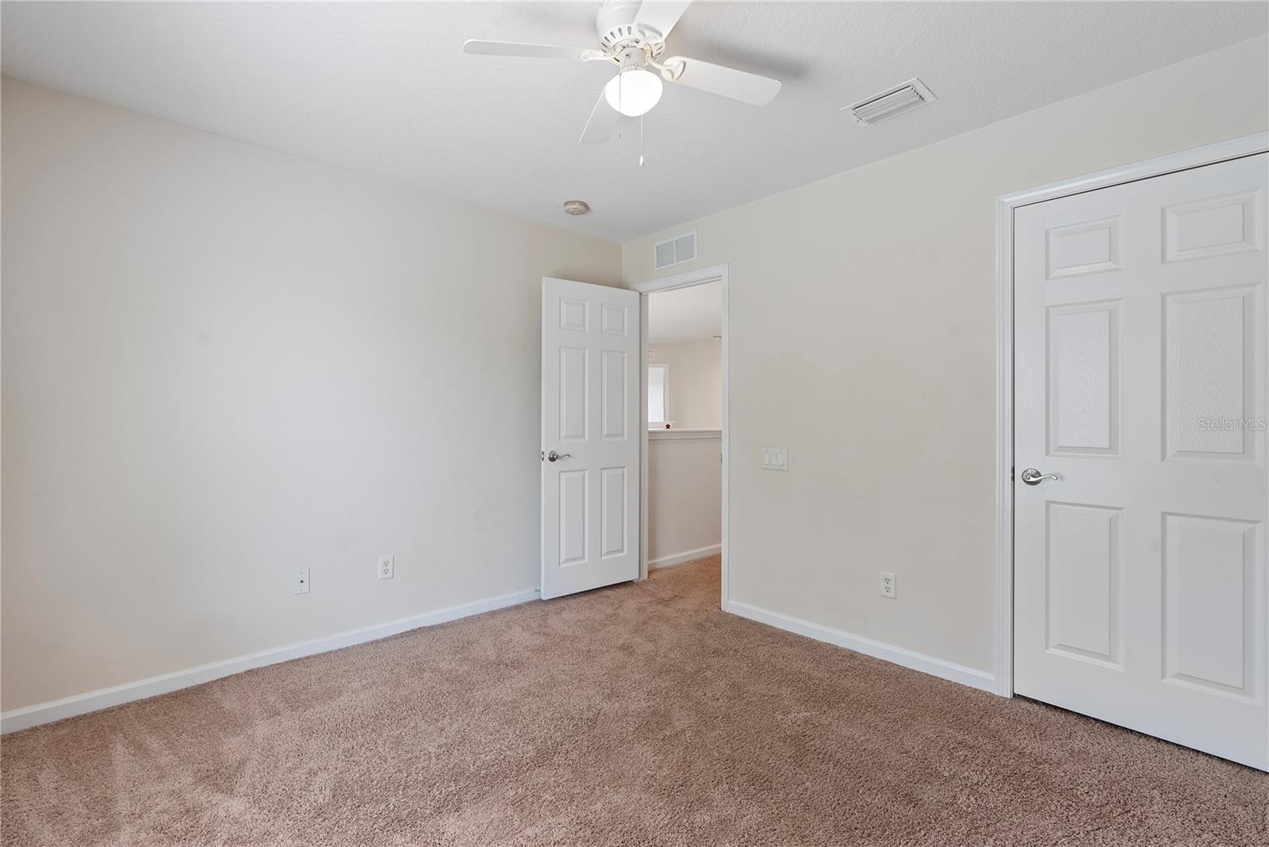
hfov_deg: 96.7
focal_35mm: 16
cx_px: 634
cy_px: 424
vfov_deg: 73.8
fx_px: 564
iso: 250
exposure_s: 1/2.5
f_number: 8
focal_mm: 16
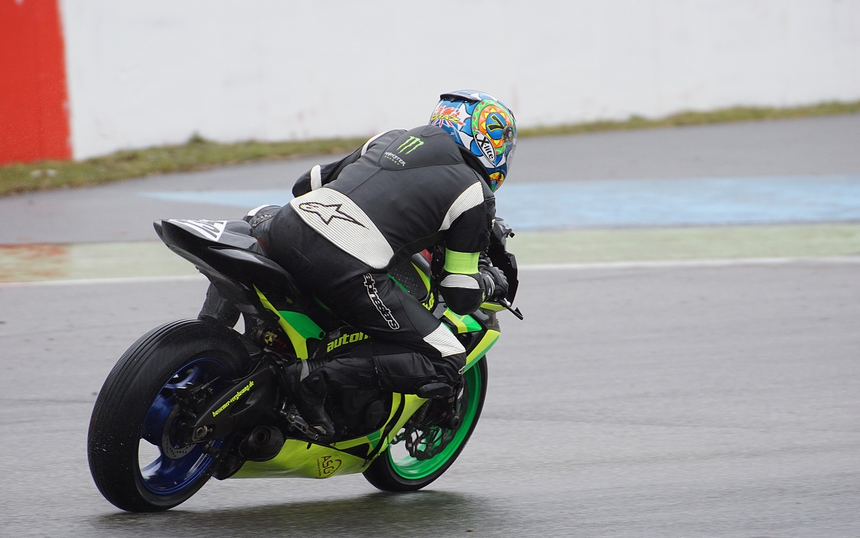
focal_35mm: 460
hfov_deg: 4.6
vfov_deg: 2.9
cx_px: 429
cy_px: 278
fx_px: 10783
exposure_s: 1/640
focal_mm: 300
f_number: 6.3
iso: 500
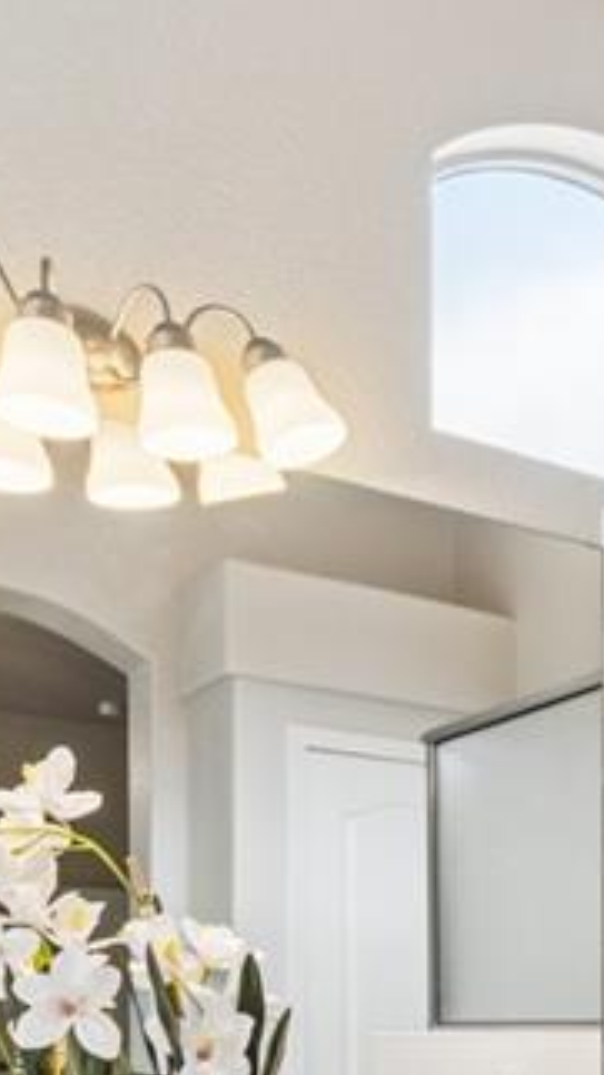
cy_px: 998
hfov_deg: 21.9
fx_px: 1424
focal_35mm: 50
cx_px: 758
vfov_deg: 38.1
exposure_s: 1/10
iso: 100
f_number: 11
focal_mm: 15
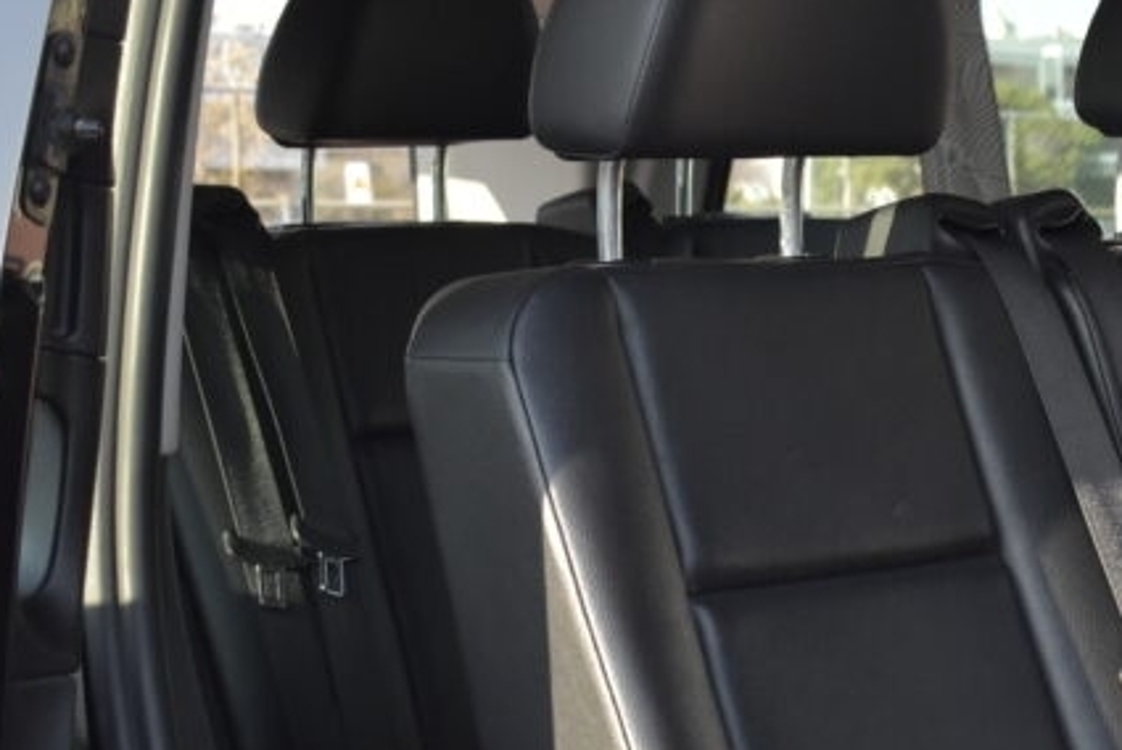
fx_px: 2932
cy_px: 520
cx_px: 1040
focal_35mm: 94
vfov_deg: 14.5
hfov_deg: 21.1
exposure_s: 1/2000
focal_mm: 26
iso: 1600
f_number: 4
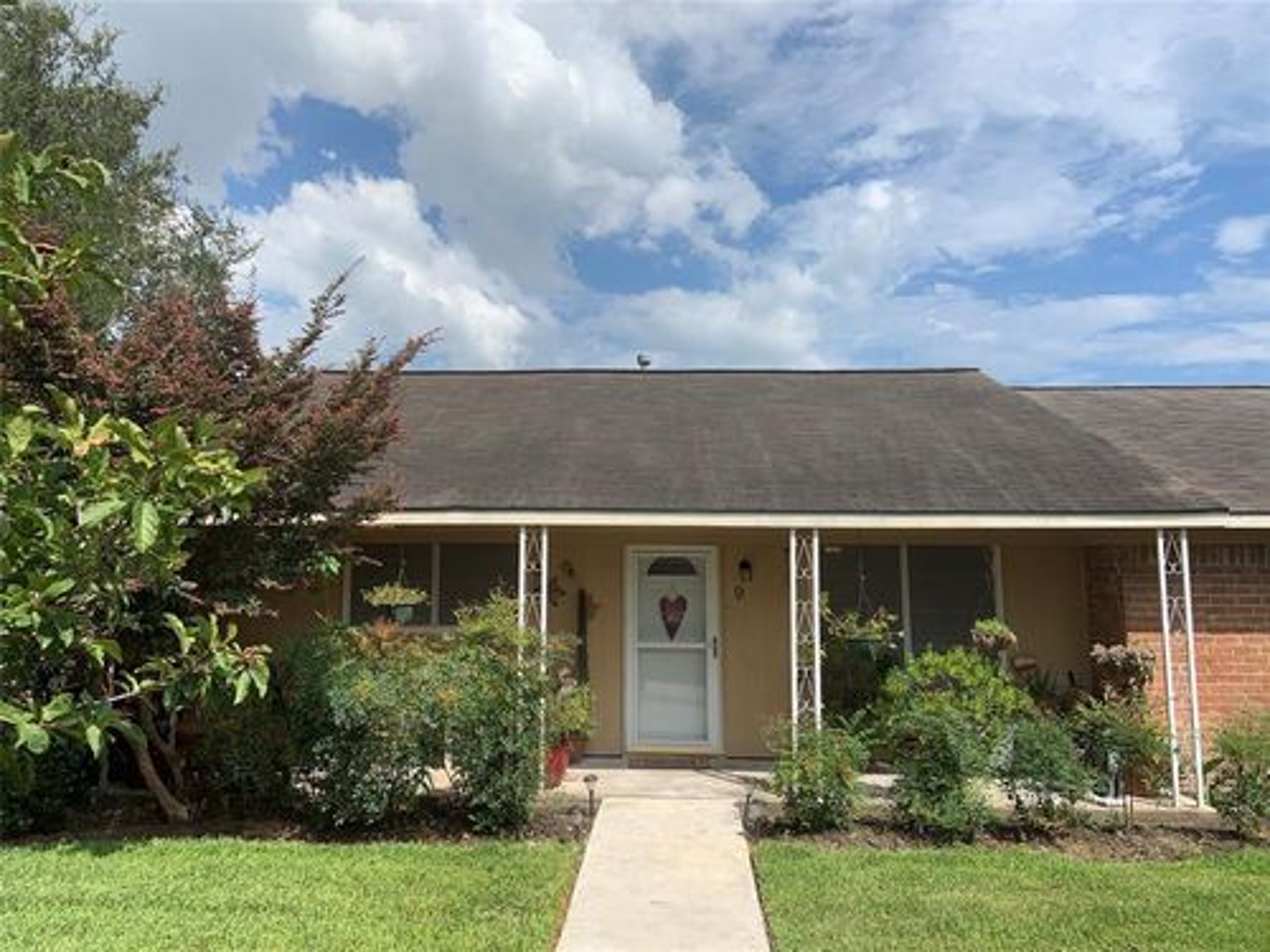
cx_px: 635
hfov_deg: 67.3
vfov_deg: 53.1
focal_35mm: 26
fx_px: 954
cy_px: 476
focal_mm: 4.25
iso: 25
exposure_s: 1/3086
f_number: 1.8
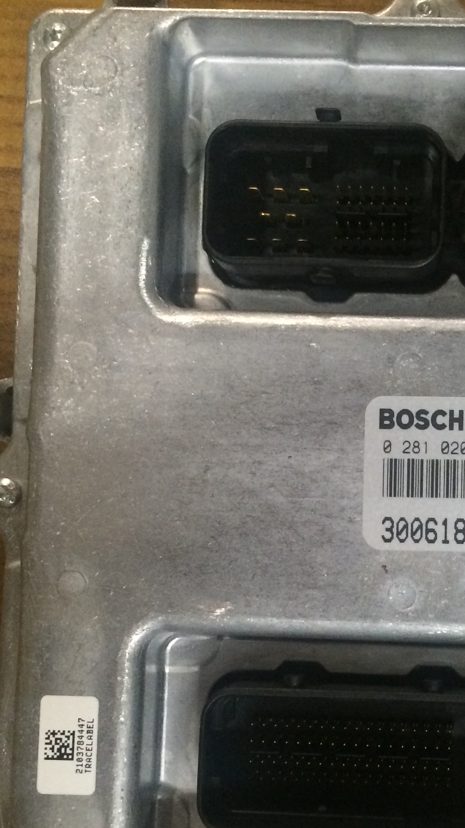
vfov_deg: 39.0
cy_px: 499
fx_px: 1162
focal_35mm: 53
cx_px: 396
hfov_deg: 22.2
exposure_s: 1/33
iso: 320
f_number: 2.2
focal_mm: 4.15
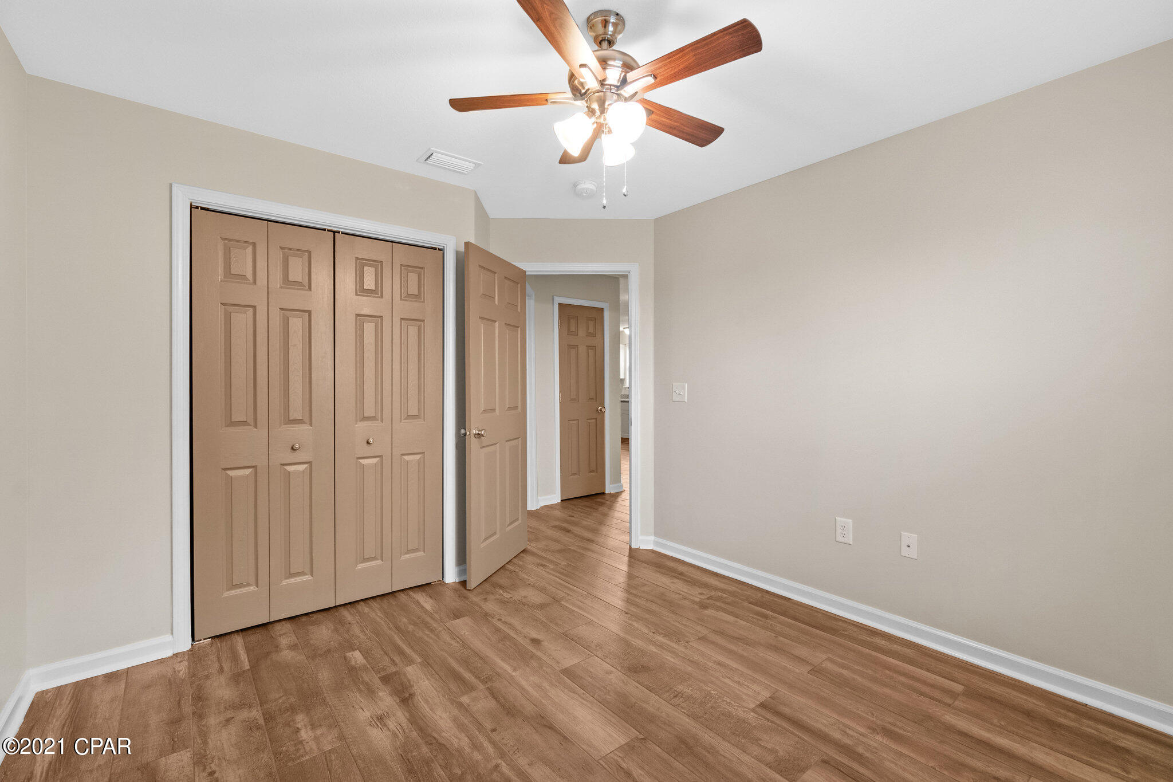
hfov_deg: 100.4
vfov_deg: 77.3
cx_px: 586
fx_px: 489
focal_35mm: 15
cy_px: 391
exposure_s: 1/1.67
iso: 800
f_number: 8
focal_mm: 10
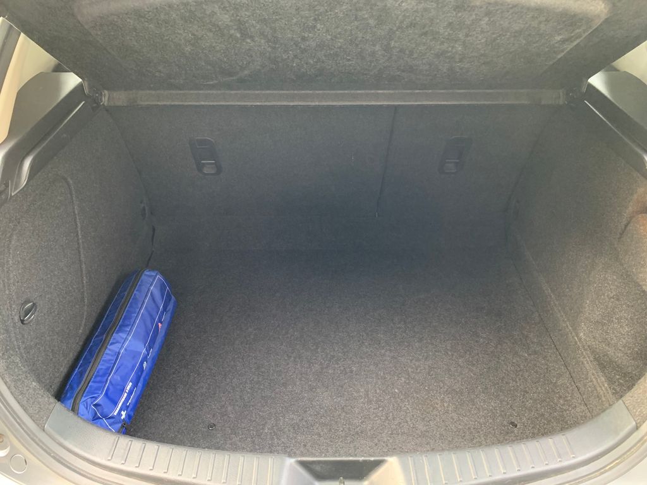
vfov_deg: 53.1
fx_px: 486
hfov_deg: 67.3
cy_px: 242
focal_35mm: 26
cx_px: 324
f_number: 1.8
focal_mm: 4.25
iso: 400
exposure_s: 1/37
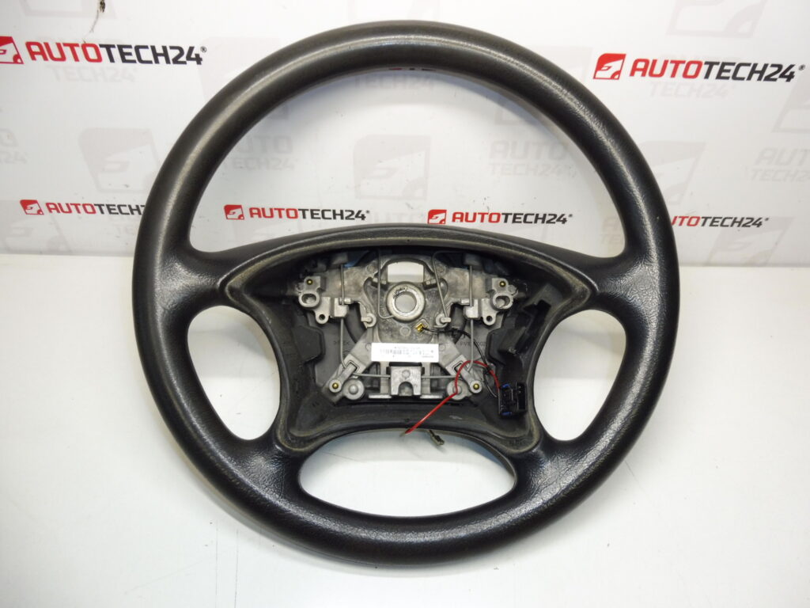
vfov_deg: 56.8
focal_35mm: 24
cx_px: 405
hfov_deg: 71.6
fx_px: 562
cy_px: 304
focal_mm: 4.3
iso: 200
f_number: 3.5
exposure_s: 1/60
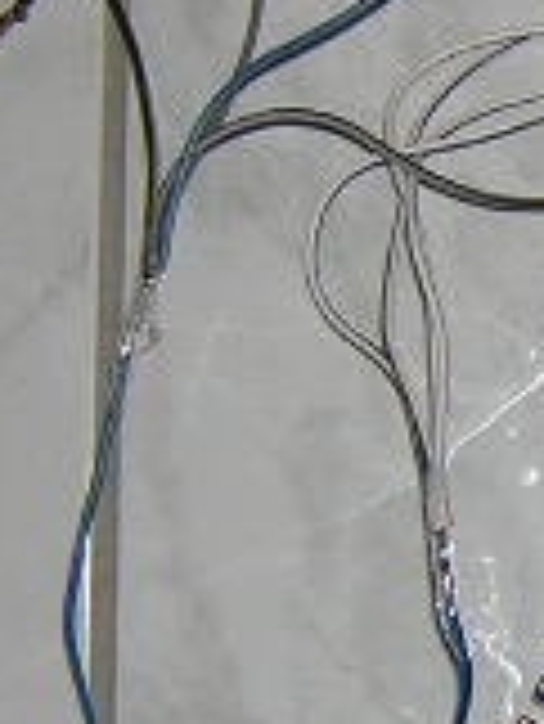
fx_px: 2992
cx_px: 746
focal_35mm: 143
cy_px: 342
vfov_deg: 13.8
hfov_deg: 10.1
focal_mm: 4.7
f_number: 2.6
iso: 100
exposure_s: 1/60.1
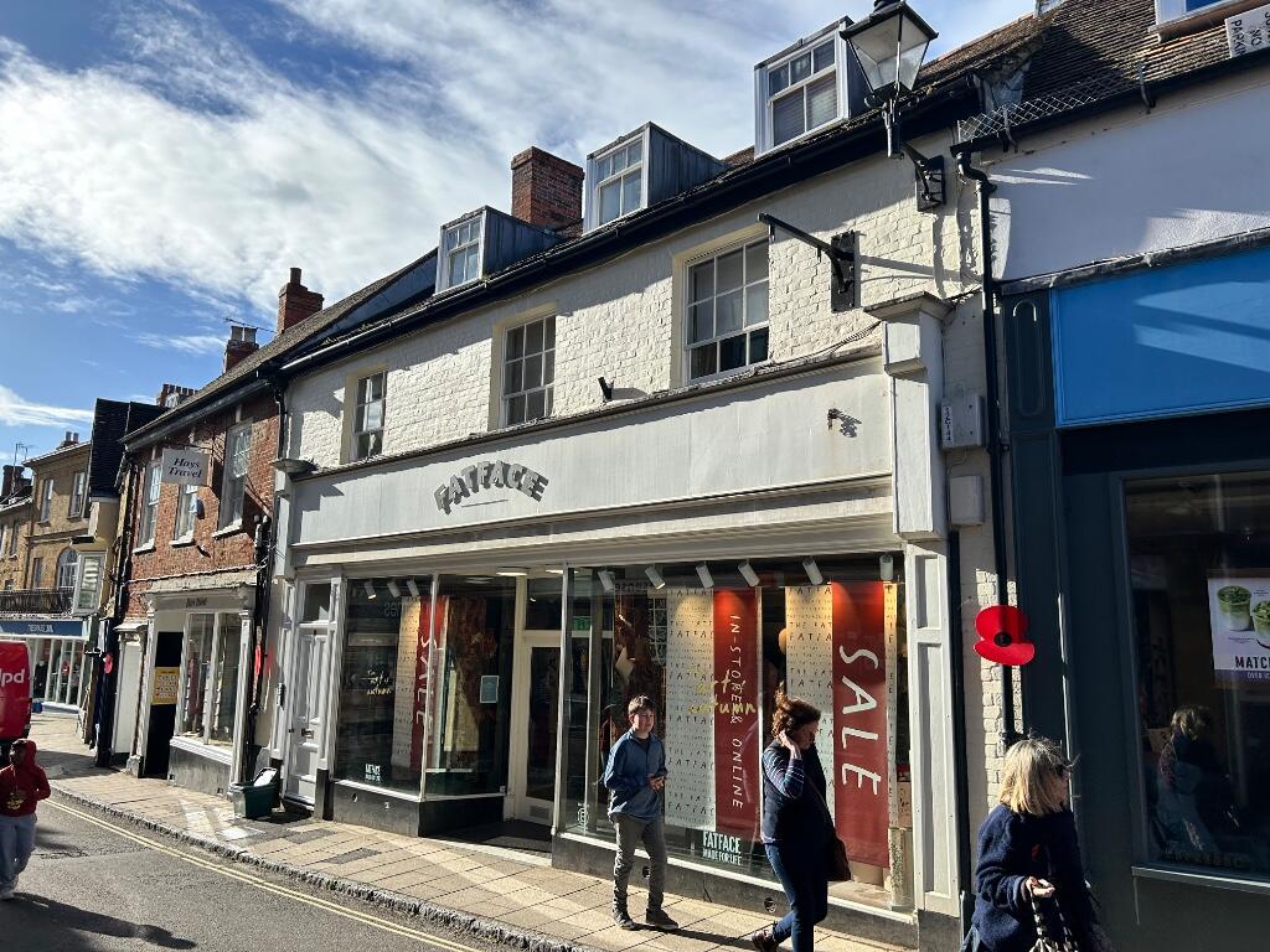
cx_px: 635
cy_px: 476
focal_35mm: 26
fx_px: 954
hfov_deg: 67.3
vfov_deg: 53.1
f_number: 1.5
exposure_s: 1/2994
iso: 50
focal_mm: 5.7
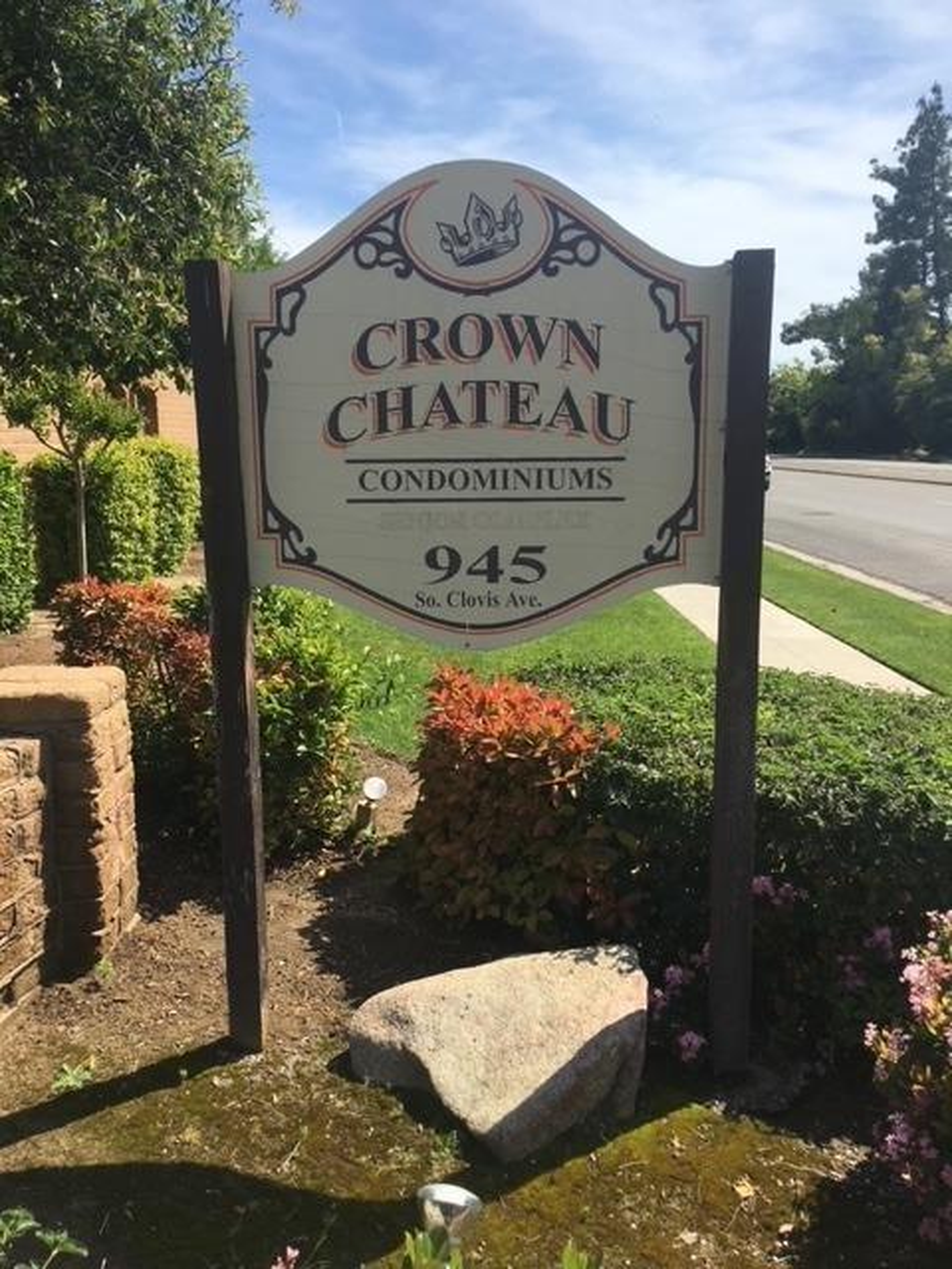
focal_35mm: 29
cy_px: 634
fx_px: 1063
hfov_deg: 48.2
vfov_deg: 61.7
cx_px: 476
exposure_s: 1/1451
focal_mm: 4.15
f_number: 2.2
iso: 25
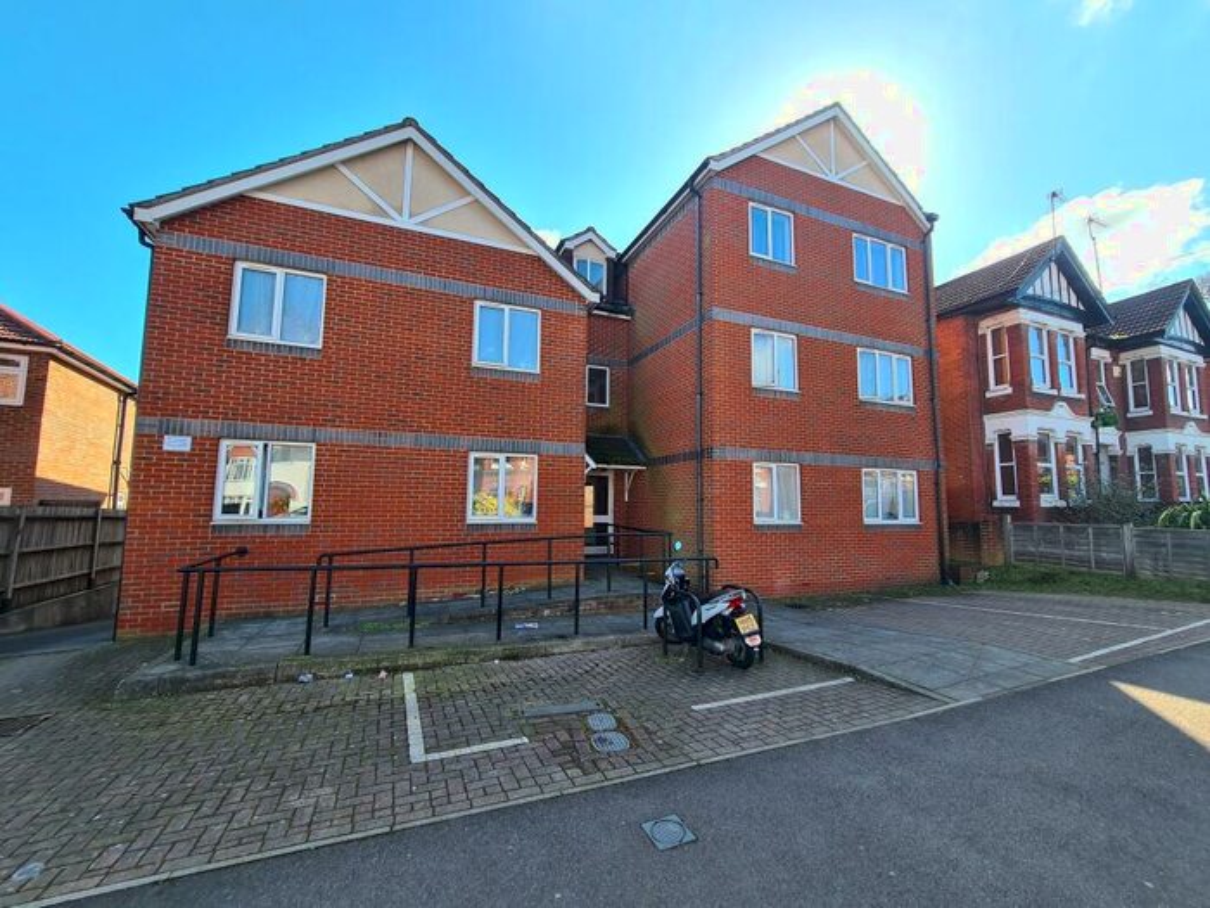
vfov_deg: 89.9
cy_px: 454
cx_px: 605
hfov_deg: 106.2
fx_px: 454
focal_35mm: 13
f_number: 2.2
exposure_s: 1/362
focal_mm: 2.2
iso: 50
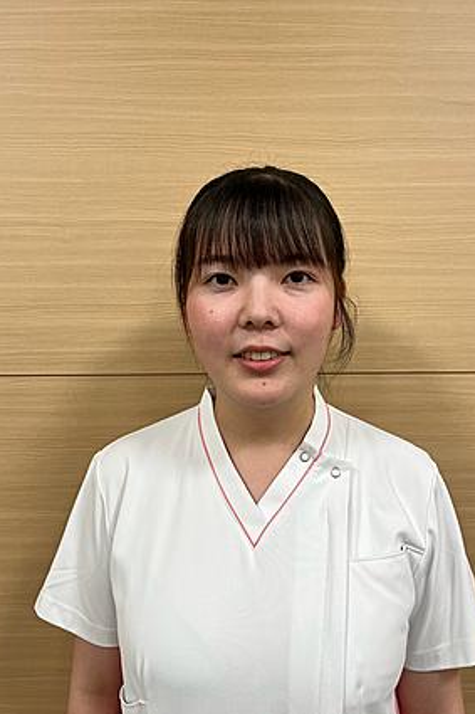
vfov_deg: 65.5
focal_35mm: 28
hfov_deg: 46.3
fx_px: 555
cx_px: 260
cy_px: 356
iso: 64
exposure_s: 1/100
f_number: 1.6
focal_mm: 5.1
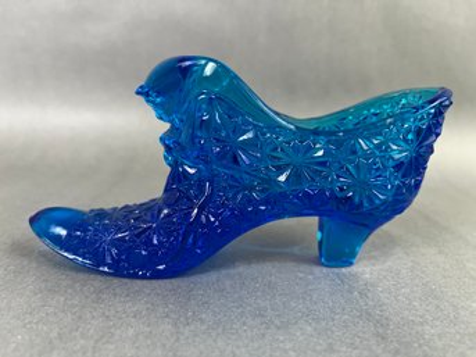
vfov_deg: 53.0
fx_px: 357
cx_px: 238
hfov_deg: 67.3
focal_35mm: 26
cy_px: 178
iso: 50
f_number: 1.6
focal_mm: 5.1
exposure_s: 1/120
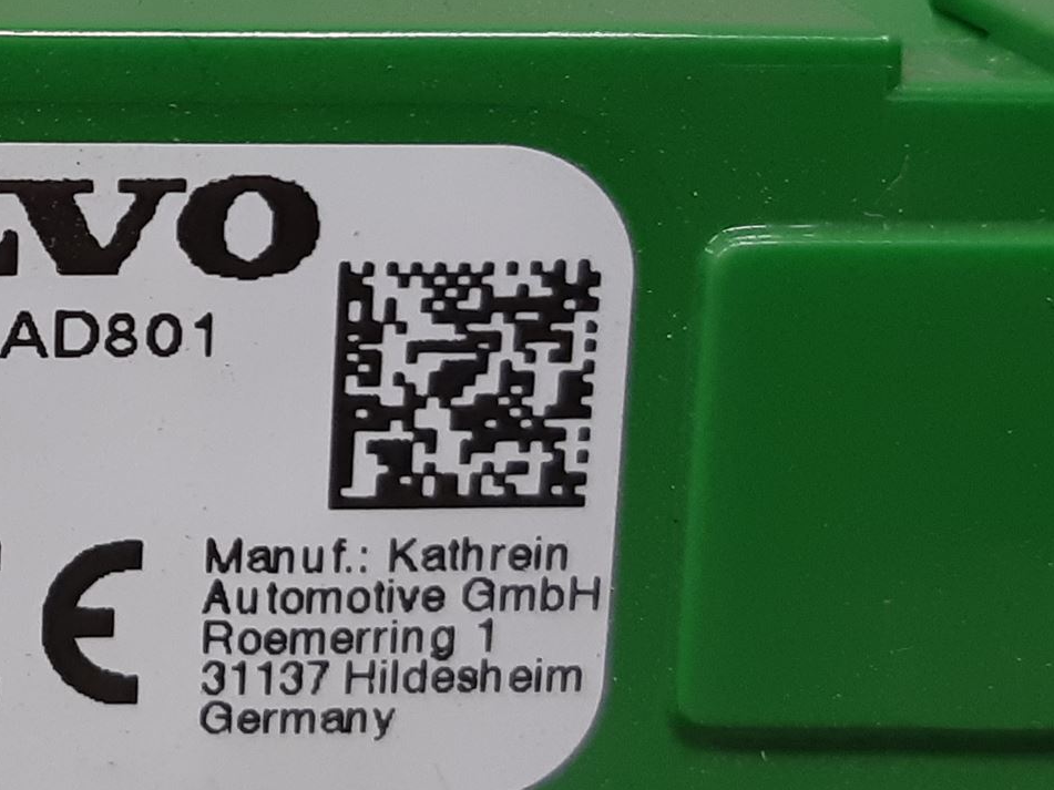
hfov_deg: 31.1
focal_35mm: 56
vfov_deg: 26.1
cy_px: 401
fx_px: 1705
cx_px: -60
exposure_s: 1/50
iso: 125
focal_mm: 3.93
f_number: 1.7
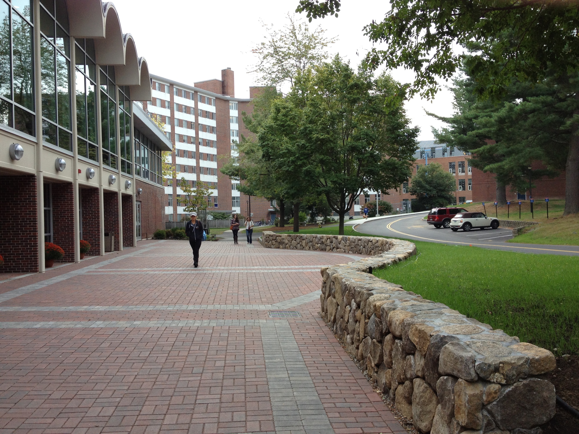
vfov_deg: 40.7
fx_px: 585
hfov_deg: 52.6
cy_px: 217
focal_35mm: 35
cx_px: 290
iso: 80
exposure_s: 1/302
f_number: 2.4
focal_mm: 4.28
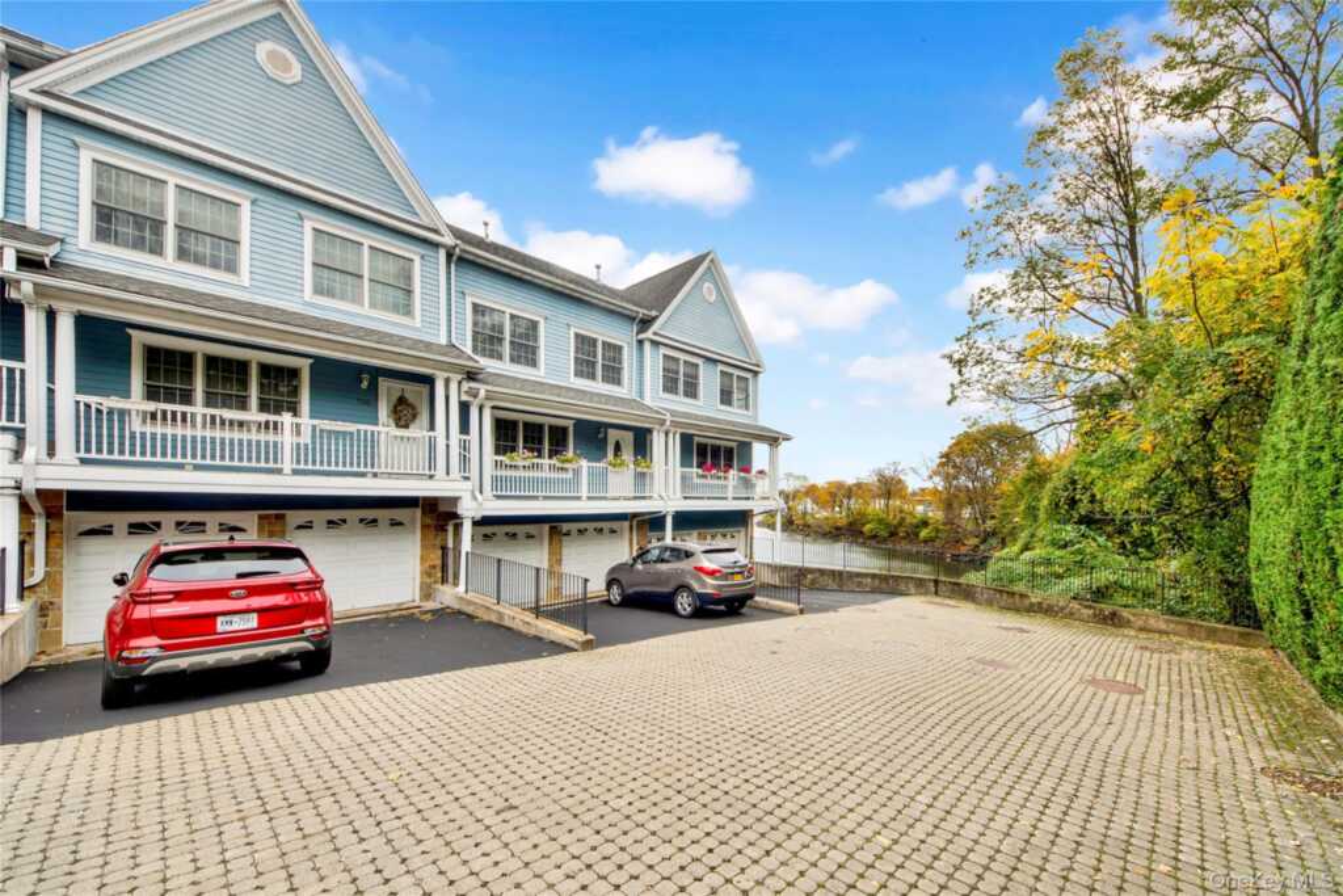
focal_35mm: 12
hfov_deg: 112.6
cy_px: 448
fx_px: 448
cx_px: 672
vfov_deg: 90.0
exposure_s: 1/100
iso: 100
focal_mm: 8
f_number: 8
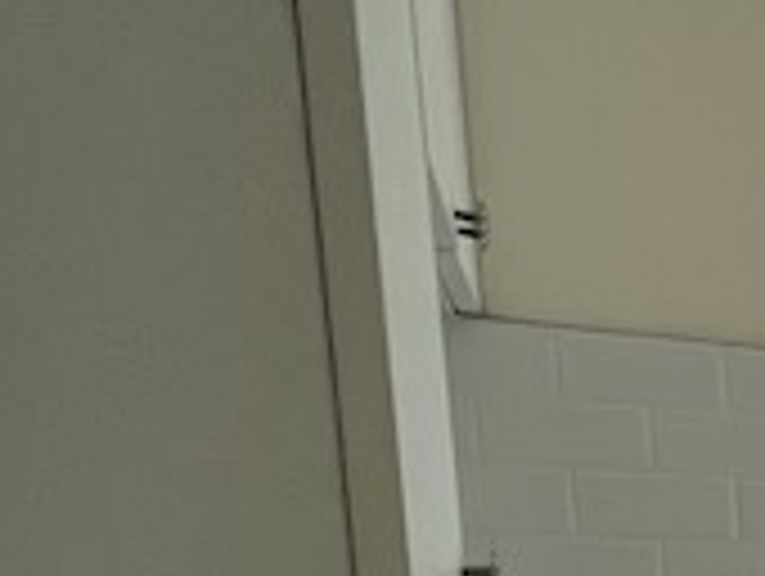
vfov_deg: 21.1
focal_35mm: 61
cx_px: 1750
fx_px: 1350
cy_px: 810
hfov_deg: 16.2
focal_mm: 1.57
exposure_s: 1/261
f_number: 1.8
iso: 32
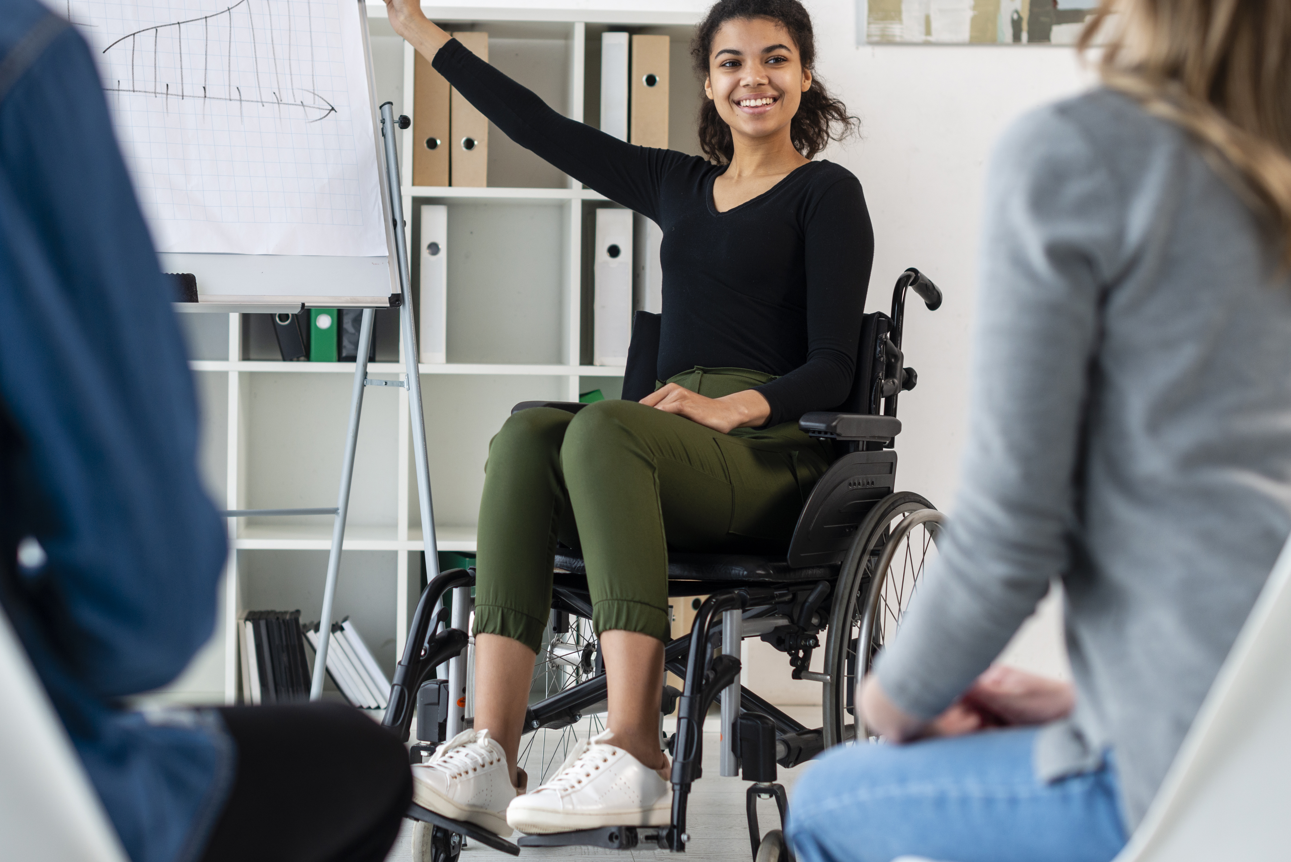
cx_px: 532
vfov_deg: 20.6
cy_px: 321
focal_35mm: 66
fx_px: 2367
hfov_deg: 30.4
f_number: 2.8
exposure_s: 1/160
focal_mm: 50
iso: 250
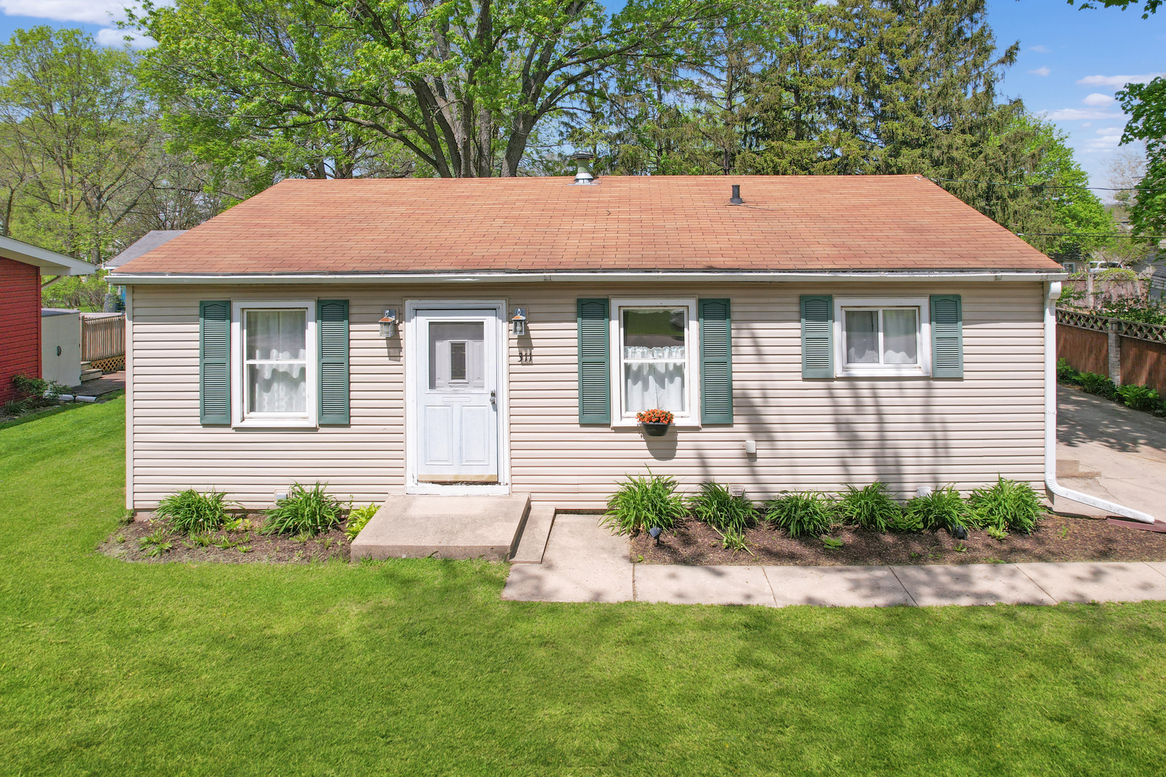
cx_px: 583
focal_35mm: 22
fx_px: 712
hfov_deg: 78.6
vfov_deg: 57.2
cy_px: 388
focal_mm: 8.38
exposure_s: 1/640
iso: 110
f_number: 2.8
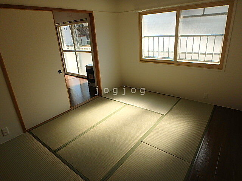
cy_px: 90
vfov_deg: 63.4
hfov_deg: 79.0
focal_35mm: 21
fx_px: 147
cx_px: 121
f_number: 3.5
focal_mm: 3.7
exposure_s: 1/250
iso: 125
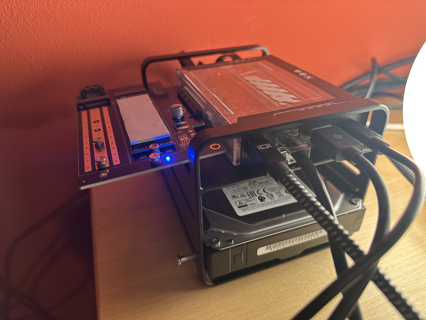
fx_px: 295
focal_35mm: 24
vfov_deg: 56.8
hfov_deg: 71.6
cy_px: 160
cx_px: 213
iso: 250
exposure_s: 1/50
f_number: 1.78
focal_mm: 6.86
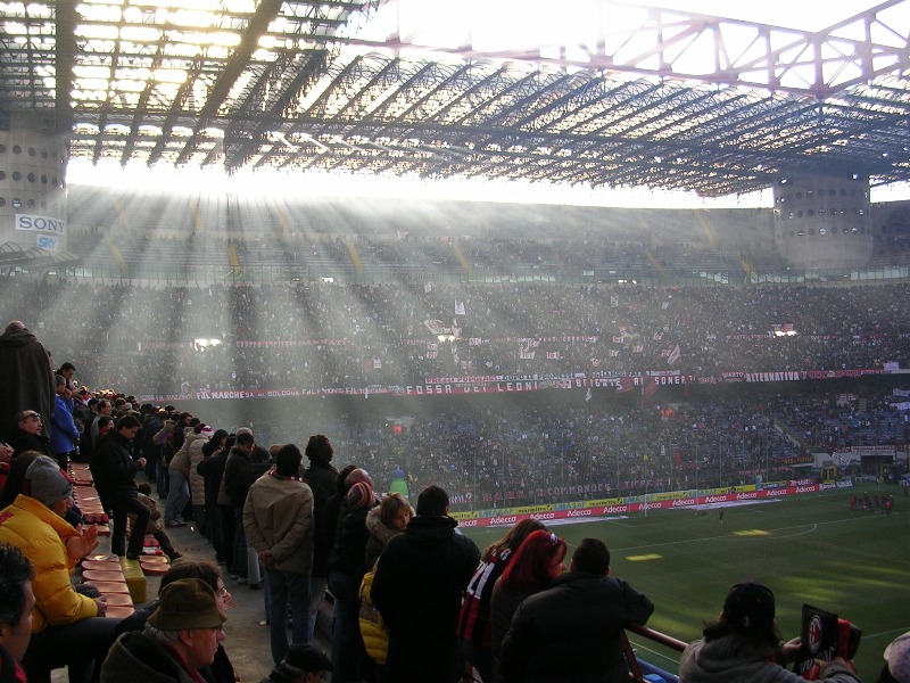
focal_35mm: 38
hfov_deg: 49.0
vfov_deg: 37.7
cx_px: 455
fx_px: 999
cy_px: 342
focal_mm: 5.8
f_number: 2.8
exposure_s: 1/173
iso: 50
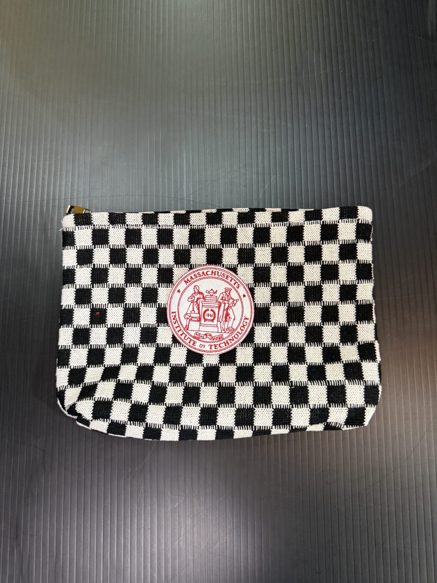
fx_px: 404
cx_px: 218
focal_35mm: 24
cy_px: 292
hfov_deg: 56.8
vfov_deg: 71.6
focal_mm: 6.76
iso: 400
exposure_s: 1/60
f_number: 1.78
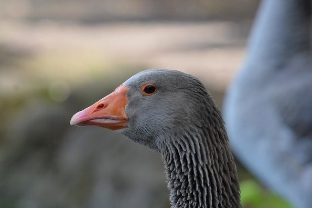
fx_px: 5240
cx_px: 155
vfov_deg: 2.3
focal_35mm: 605
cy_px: 104
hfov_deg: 3.4
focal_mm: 600
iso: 3200
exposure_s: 1/640
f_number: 13
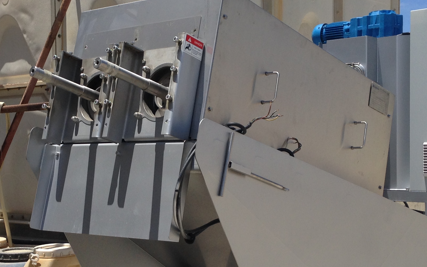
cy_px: 160
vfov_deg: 18.3
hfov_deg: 28.9
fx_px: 826
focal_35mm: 71
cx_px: 158
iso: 50
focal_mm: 4.12
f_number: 2.4
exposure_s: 1/1869
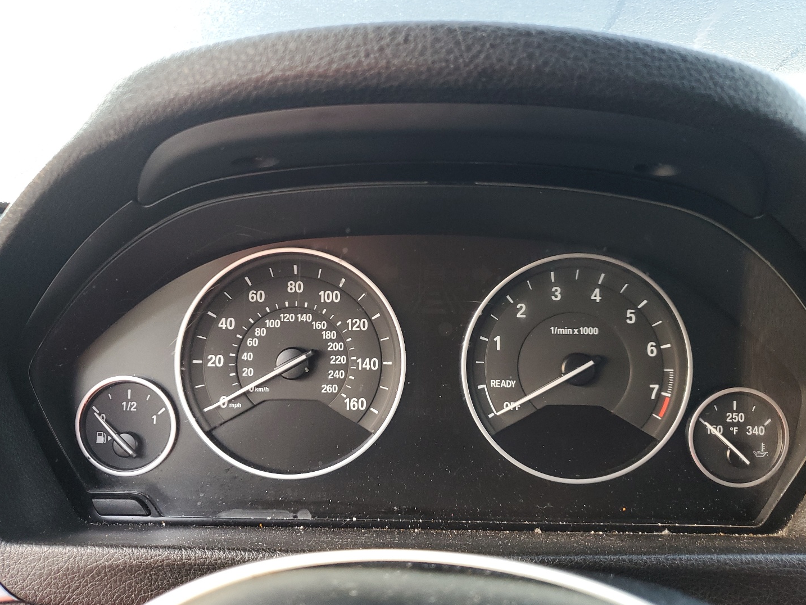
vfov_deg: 48.2
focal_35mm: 29
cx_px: 407
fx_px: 675
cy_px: 313
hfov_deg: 61.7
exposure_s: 1/60.2
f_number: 1.5
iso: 109
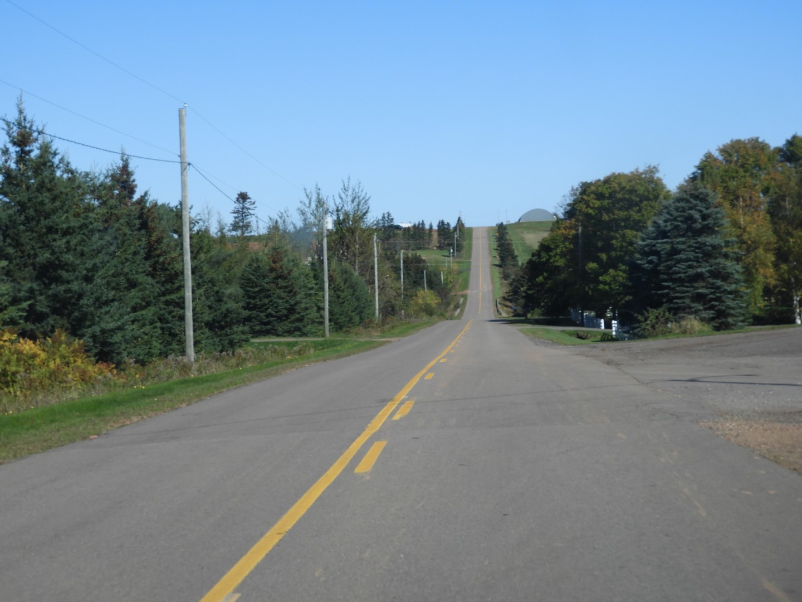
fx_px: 1622
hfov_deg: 27.8
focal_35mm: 70
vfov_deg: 21.0
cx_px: 401
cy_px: 301
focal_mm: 12.5
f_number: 4.5
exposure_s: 1/800
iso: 100
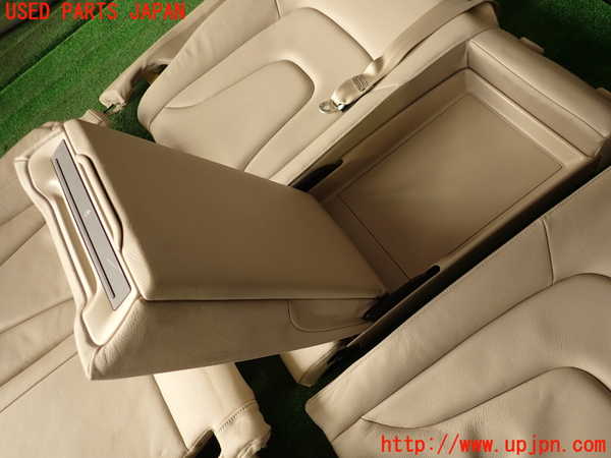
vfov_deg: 54.9
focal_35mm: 25
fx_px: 441
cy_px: 229
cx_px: 306
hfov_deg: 69.4
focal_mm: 4.5
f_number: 2
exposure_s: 1/80
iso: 100
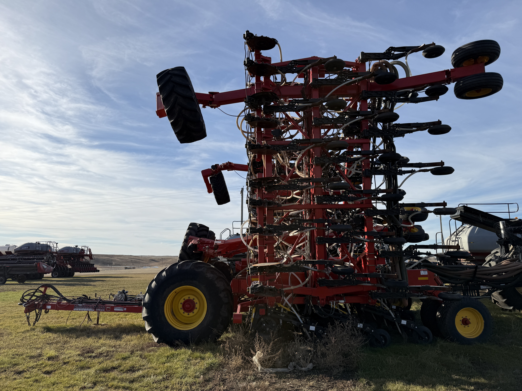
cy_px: 196
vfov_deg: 56.8
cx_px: 261
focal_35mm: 24
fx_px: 362
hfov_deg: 71.6
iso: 80
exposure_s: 1/6173
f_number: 1.78
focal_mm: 6.76
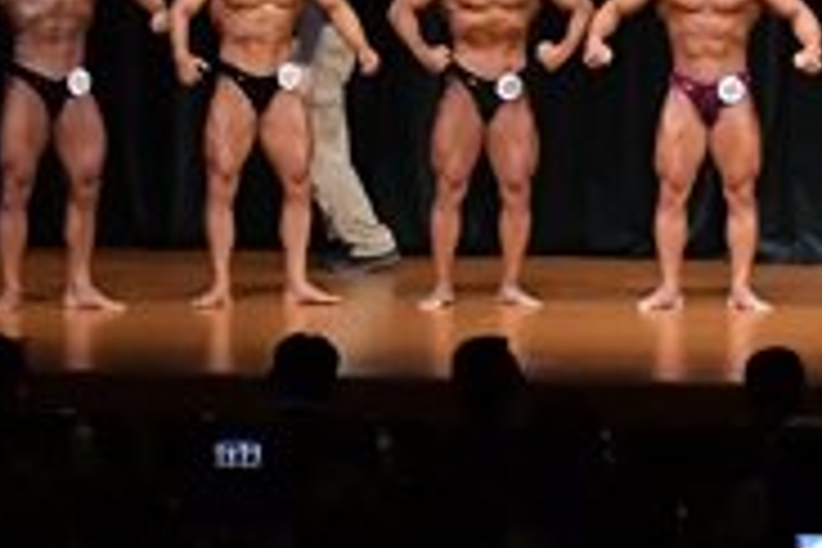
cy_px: 40
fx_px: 6096
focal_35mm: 267
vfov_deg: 5.1
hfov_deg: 7.6
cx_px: 1098
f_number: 5.6
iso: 5000
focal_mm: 42
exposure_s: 1/400
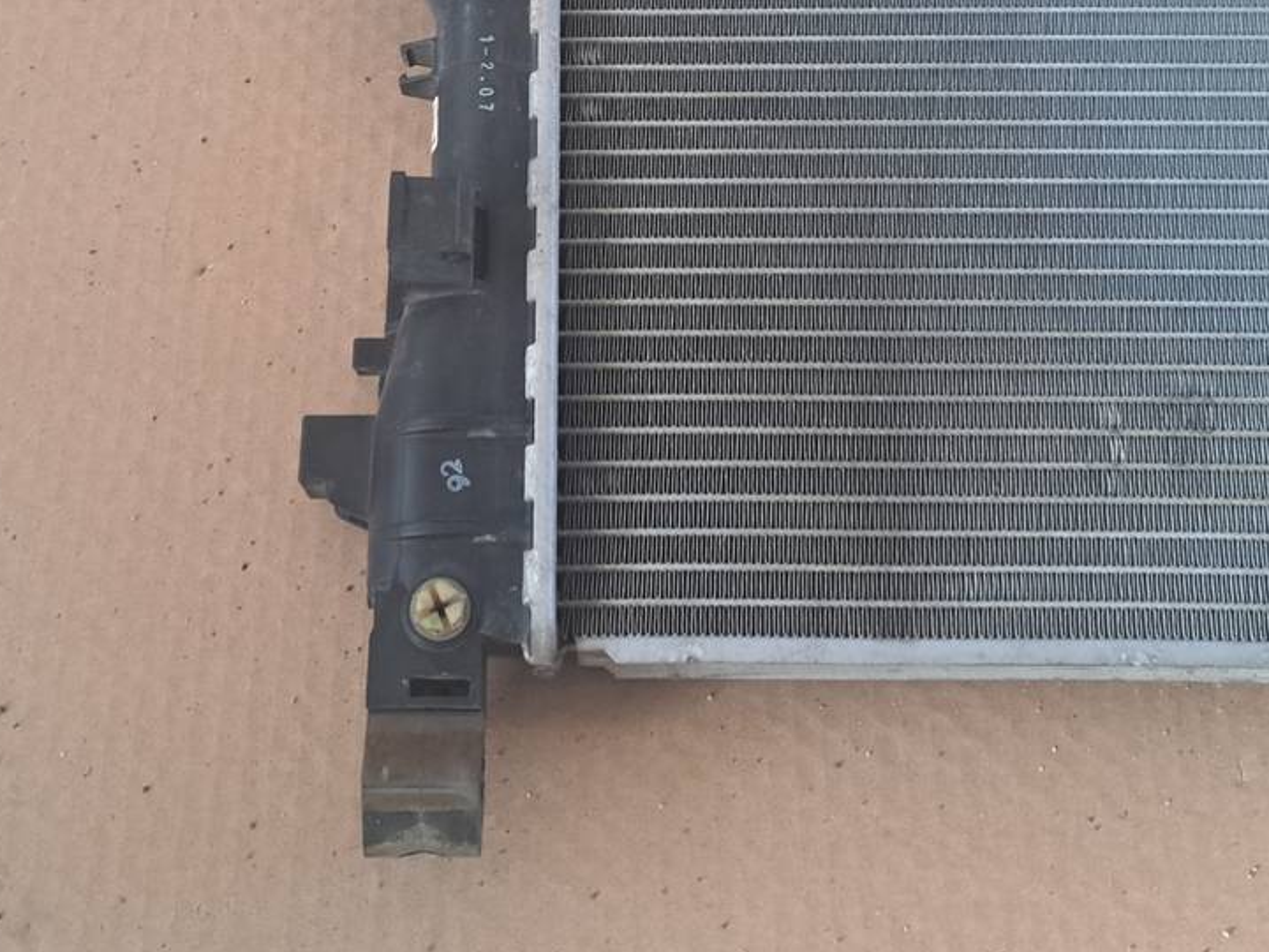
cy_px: 200
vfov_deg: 28.5
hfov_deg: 38.1
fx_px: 1833
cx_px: 562
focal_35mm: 50
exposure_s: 1/50
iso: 125
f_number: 1.8
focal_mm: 5.23
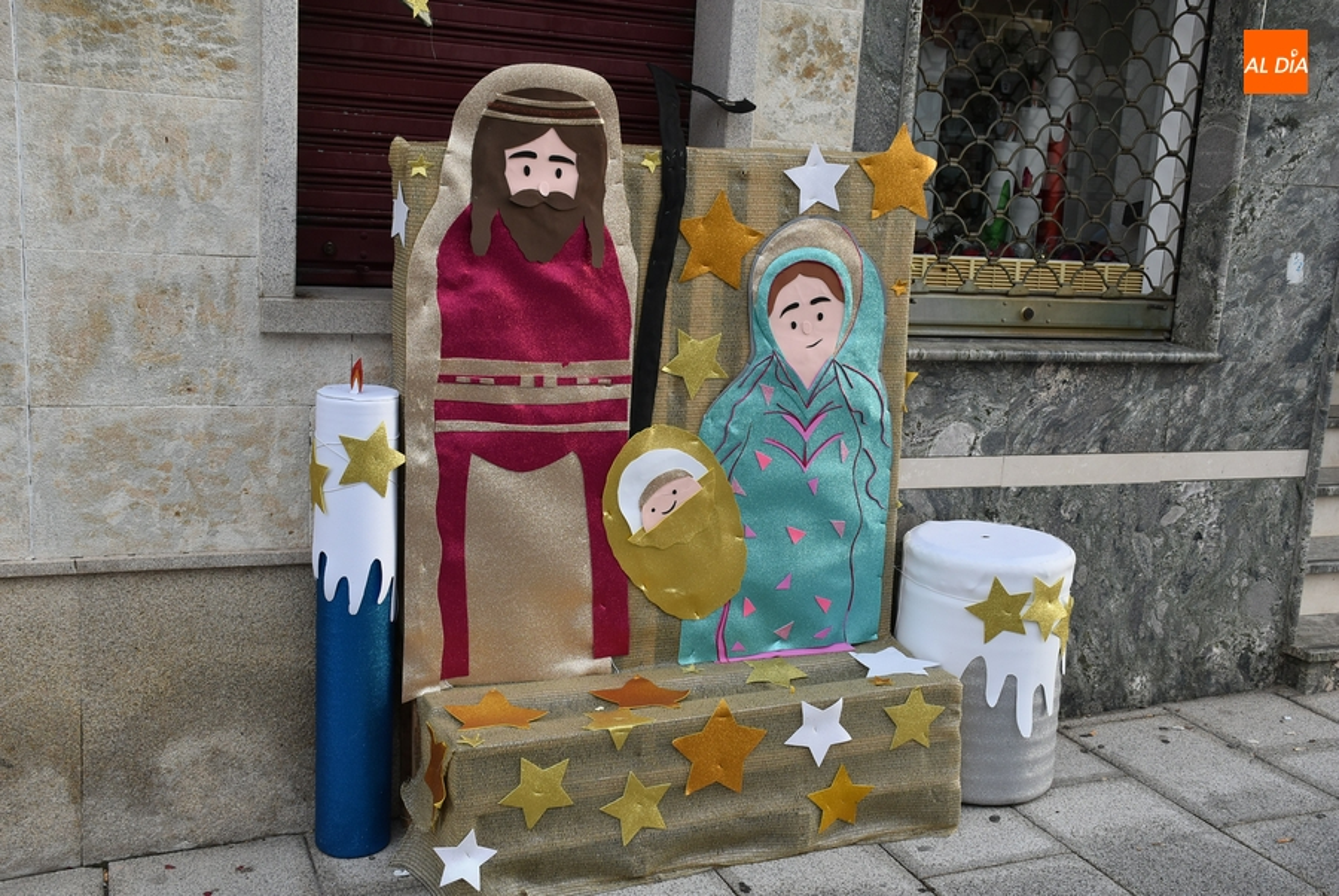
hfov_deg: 53.1
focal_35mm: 36
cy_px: 448
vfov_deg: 37.0
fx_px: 1340
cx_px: 670
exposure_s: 1/200
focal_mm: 24
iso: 400
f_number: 7.1
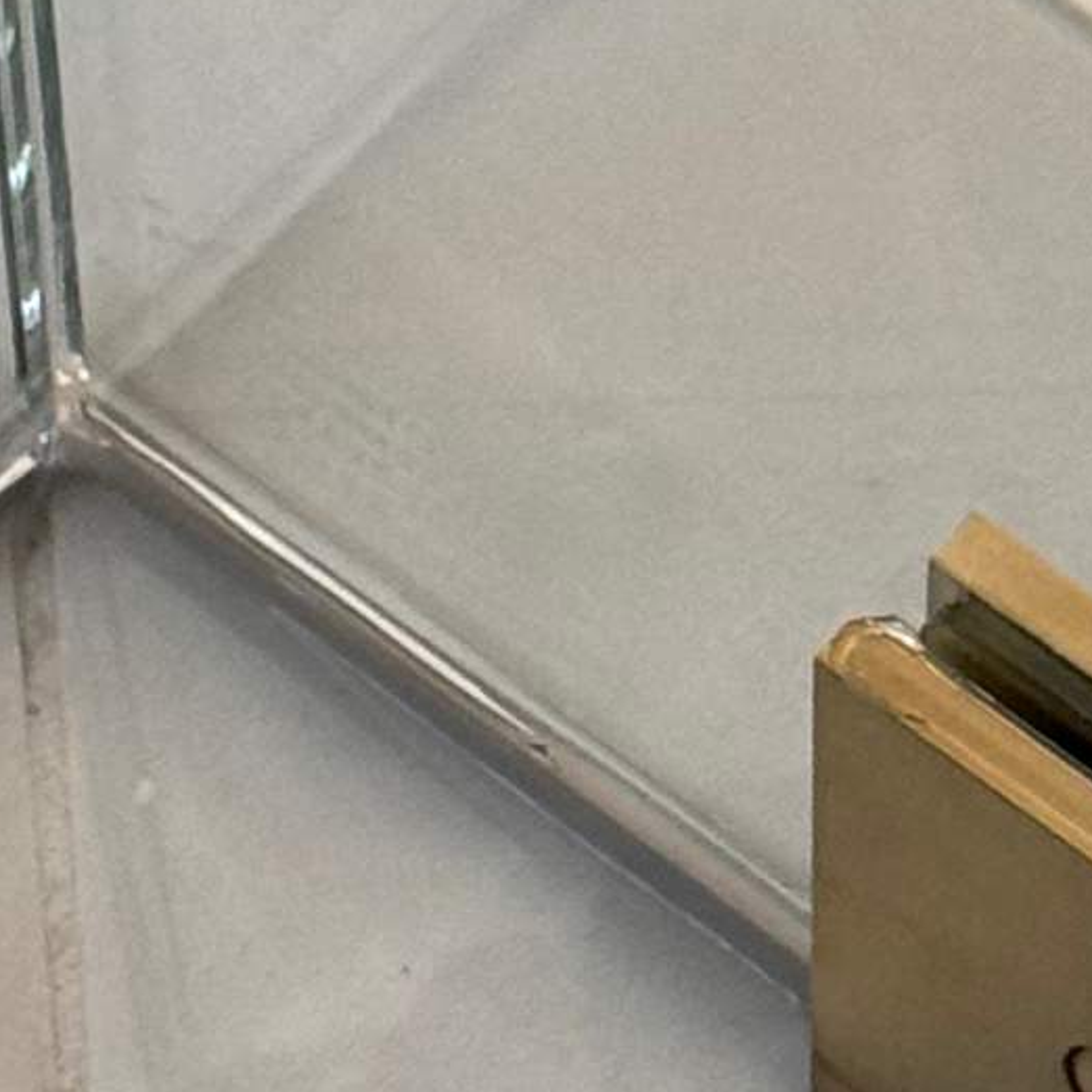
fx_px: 11706
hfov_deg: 5.3
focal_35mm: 328
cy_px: 912
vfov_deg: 5.3
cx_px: 450
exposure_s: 1/60
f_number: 1.78
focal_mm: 6.76
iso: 160
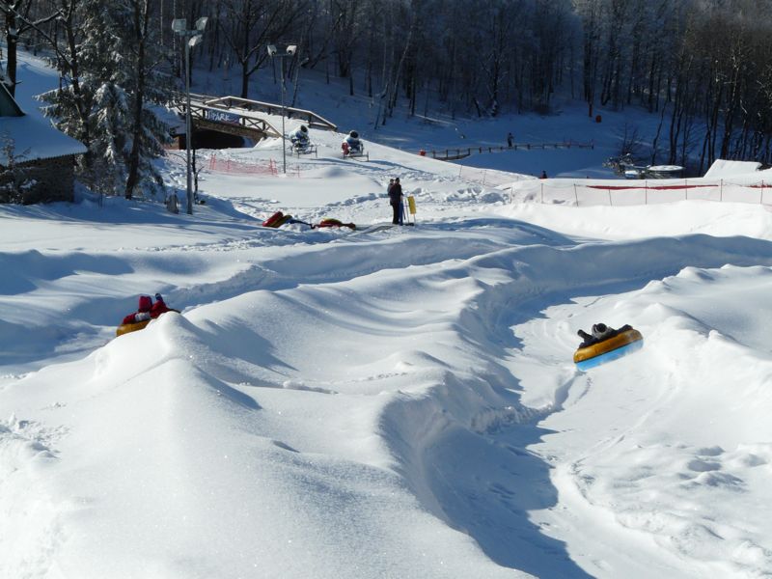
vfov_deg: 17.4
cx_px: 386
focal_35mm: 85
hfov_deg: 23.0
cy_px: 290
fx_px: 1896
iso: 100
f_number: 8
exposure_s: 1/500
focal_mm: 14
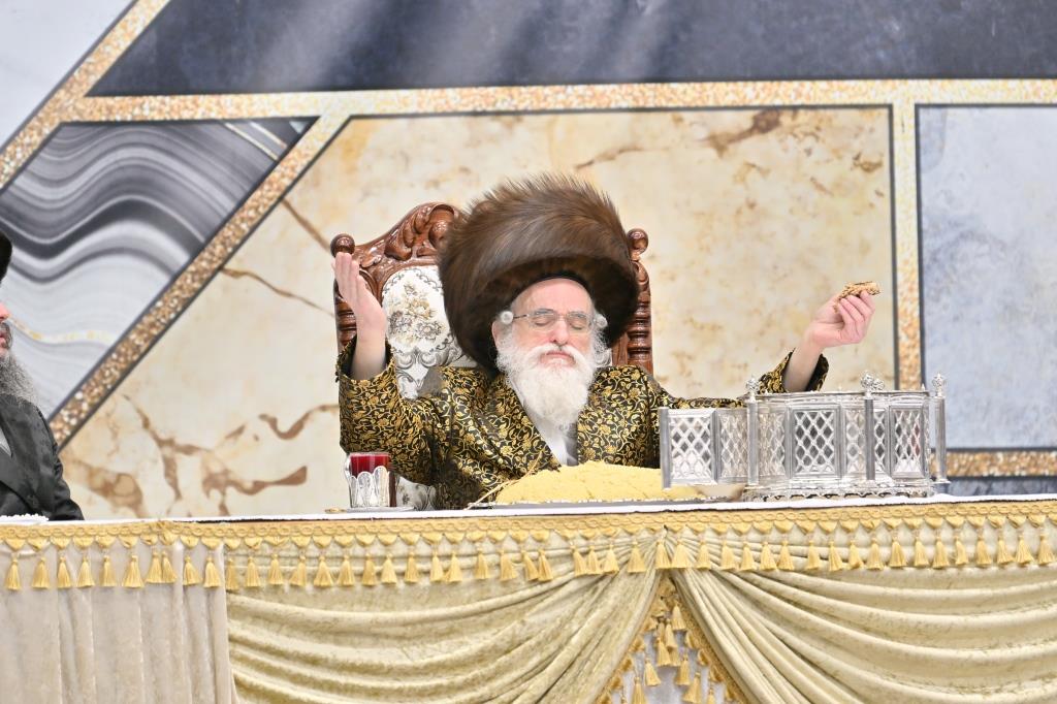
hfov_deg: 6.9
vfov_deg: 4.6
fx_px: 8805
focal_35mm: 300
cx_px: 528
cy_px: 352
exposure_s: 1/200
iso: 400
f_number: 2.8
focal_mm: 200
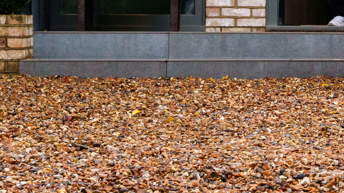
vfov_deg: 6.3
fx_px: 1741
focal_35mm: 191
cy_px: -46
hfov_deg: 10.7
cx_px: 576
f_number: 7.1
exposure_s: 1/200
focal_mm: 43.2
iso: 1600
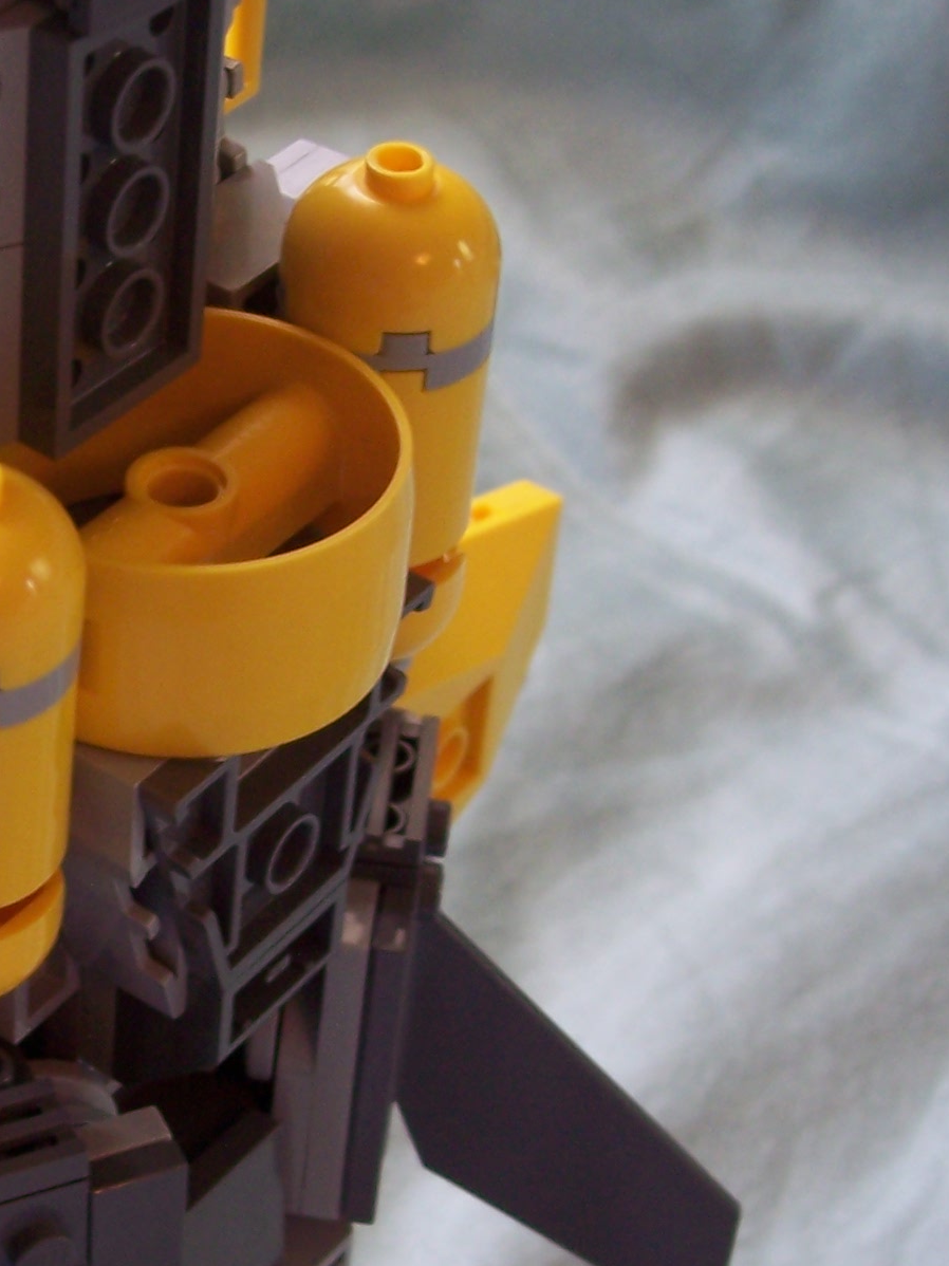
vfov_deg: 21.0
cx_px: 115
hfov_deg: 15.7
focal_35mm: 93
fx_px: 3401
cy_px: 799
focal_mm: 8
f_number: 3.4
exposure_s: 1/10
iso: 100
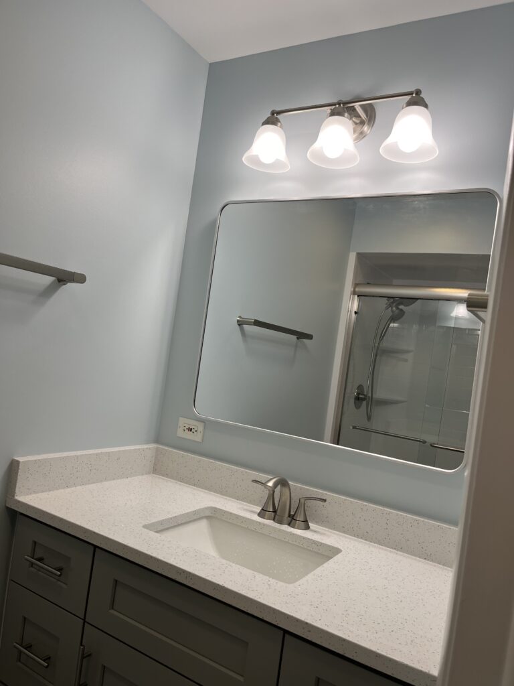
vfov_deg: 67.3
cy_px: 343
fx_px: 515
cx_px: 257
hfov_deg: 53.1
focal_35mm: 26
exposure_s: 1/134
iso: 40
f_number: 1.6
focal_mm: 5.1
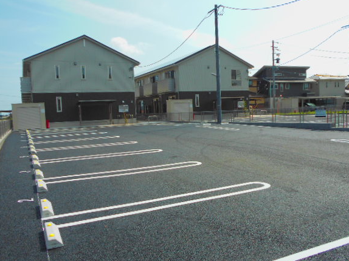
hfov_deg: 61.7
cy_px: 133
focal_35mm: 29
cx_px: 173
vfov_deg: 48.2
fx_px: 292
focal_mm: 4.6
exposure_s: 1/1000
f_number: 3.2
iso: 80
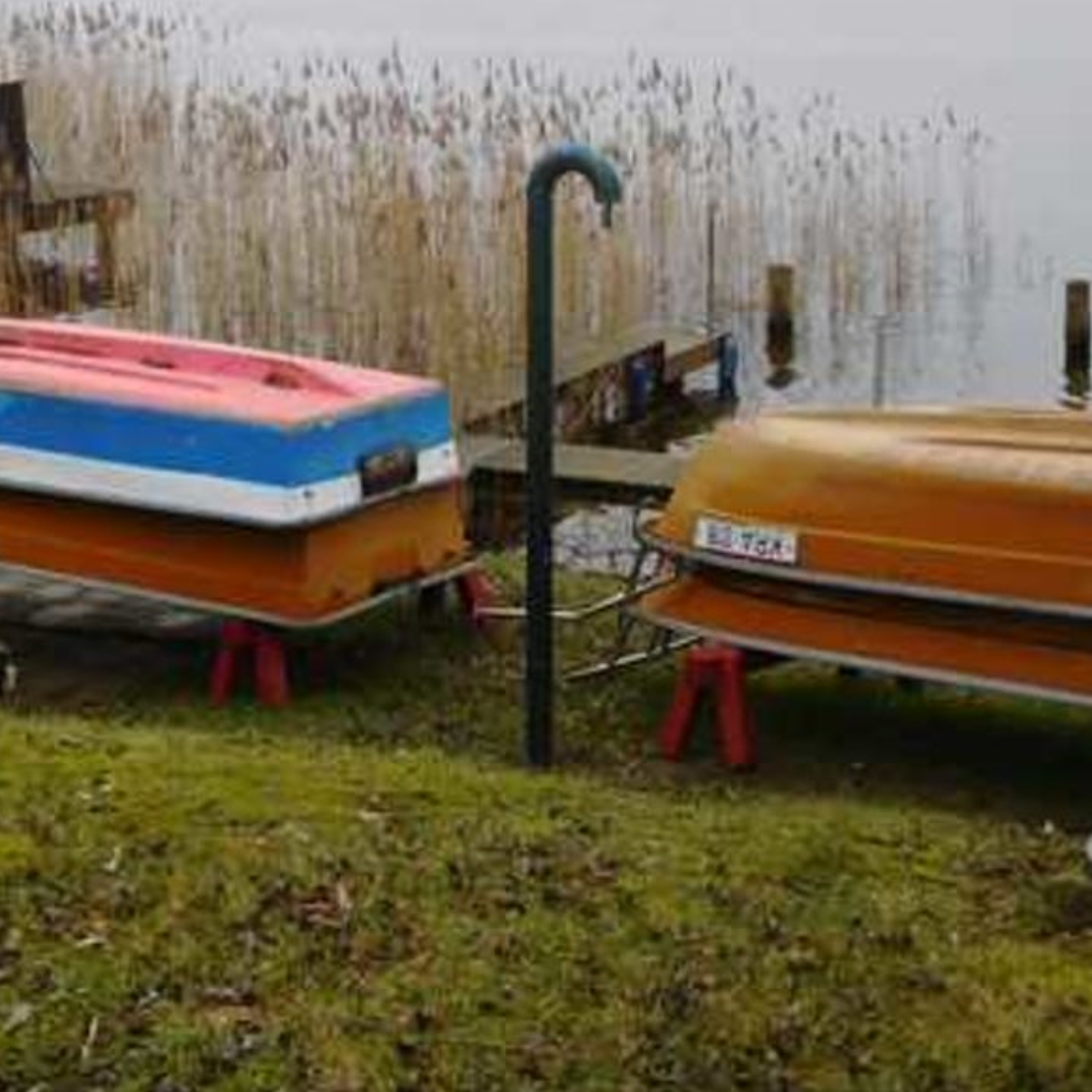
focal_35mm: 73
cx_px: 280
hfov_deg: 23.4
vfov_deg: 23.4
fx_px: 2605
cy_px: 256
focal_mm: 7.1
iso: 125
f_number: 3.9
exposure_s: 1/60
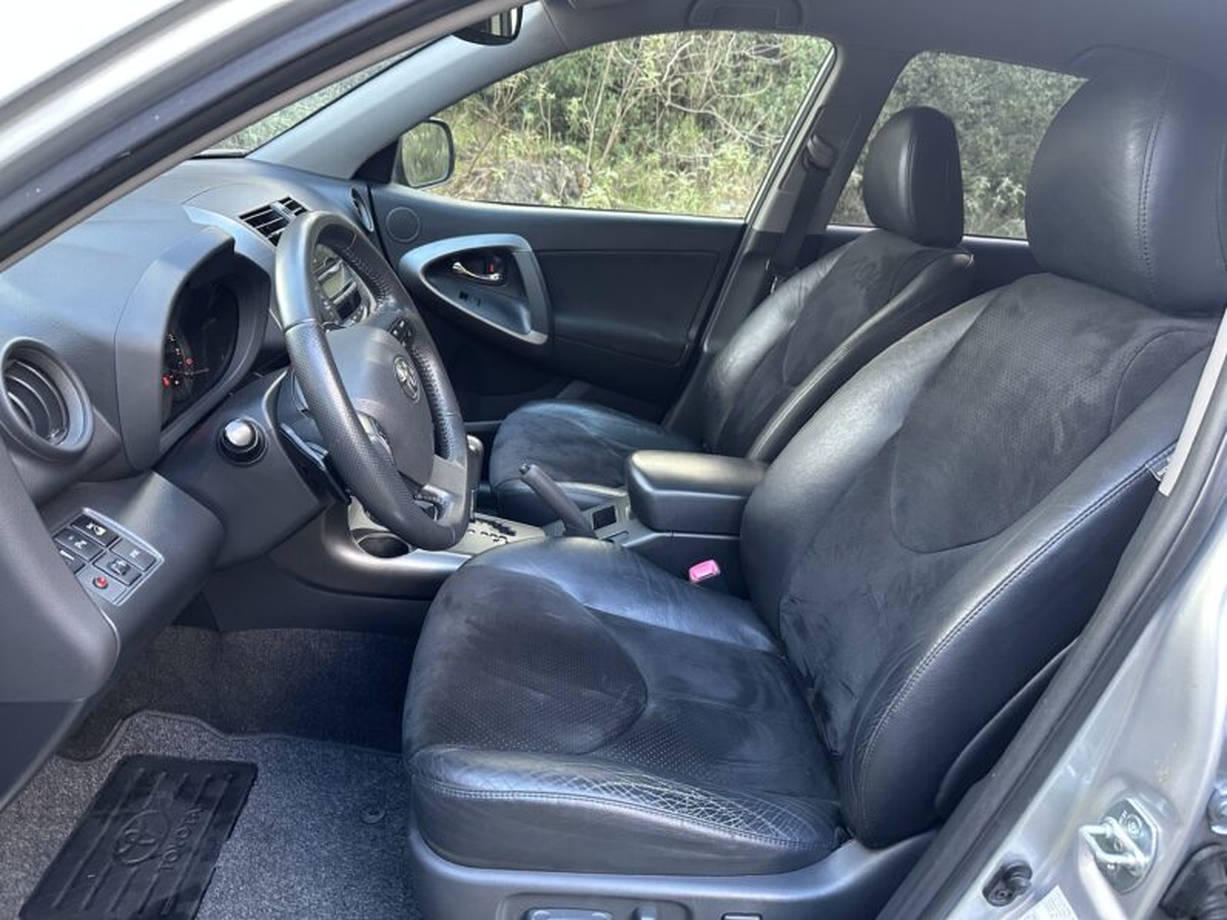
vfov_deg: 56.8
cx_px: 614
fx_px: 851
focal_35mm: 24
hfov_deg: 71.6
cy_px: 460
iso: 320
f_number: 1.78
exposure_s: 1/60
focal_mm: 6.86
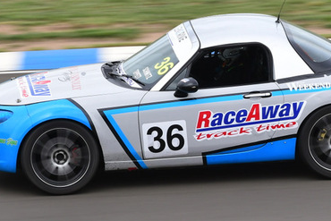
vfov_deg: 1.9
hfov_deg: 2.9
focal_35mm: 713
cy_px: 72
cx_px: 201
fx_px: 6558
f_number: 13
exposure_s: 1/250
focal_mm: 220
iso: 400
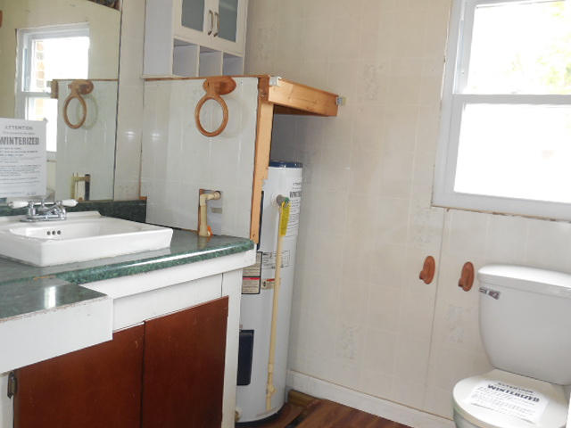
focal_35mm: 34
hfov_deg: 54.0
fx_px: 561
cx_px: 286
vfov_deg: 41.8
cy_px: 214
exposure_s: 1/20
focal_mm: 6.1
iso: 400
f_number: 3.4
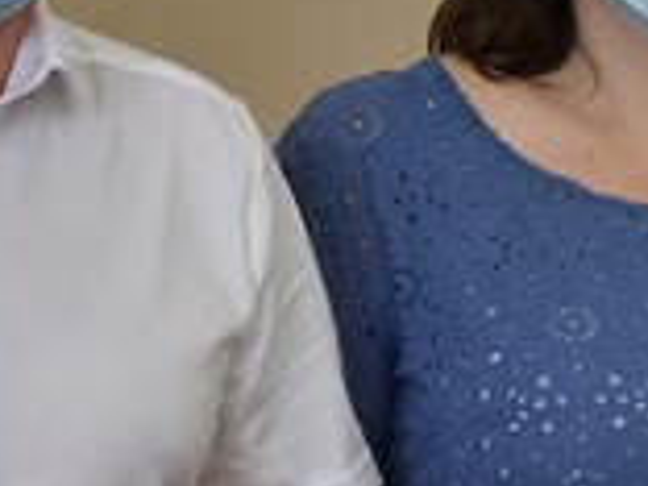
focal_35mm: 223
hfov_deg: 8.9
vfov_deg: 6.7
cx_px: 401
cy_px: 285
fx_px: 4174
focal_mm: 32
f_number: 4.5
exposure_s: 1/80
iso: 400
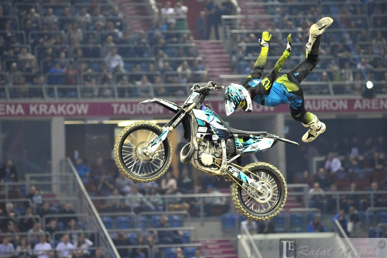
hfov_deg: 9.8
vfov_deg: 6.6
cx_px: 182
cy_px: 122
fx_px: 2247
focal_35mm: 209
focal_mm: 185
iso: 3200
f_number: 3.2
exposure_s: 1/800
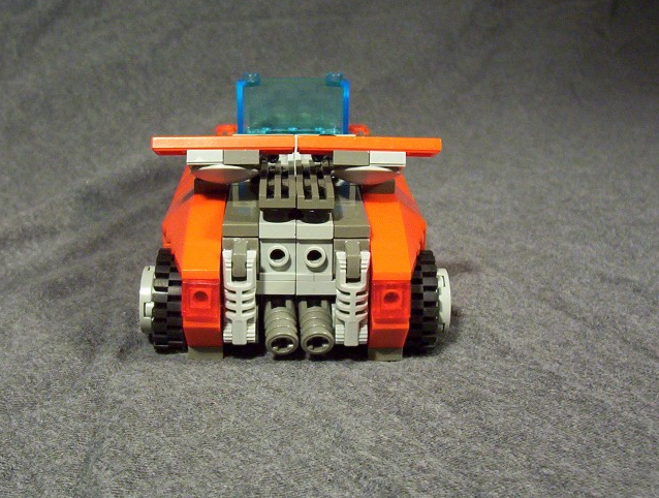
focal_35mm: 55
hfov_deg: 34.8
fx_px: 1050
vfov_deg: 26.7
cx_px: 269
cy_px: 228
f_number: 2.73
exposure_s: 1/25.3
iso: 200
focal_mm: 5.77
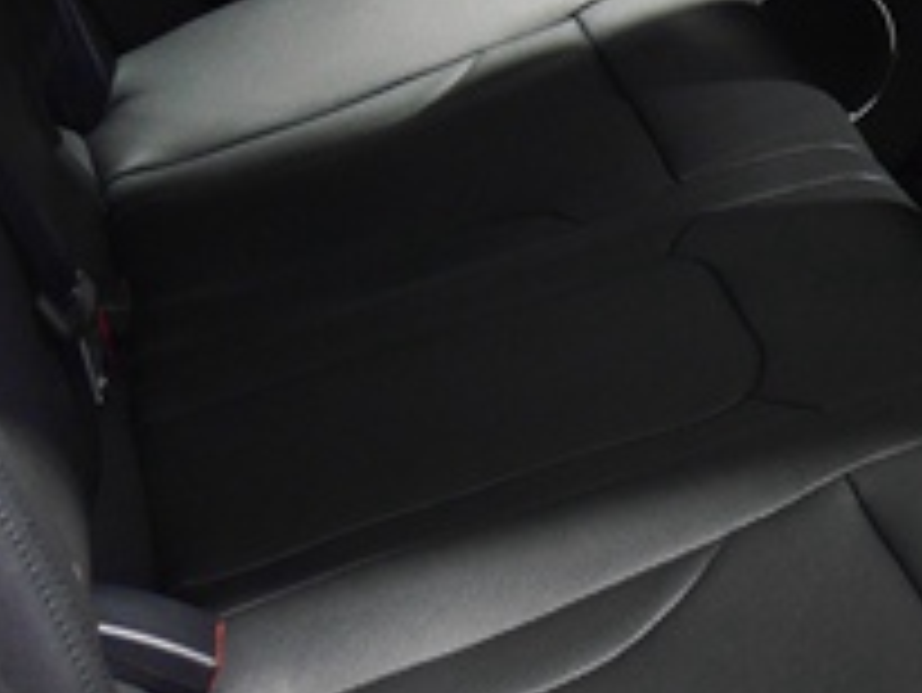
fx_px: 3331
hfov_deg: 15.5
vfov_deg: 11.8
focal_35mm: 125
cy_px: 47
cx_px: 882
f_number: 4
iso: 200
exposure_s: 1/30
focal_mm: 16
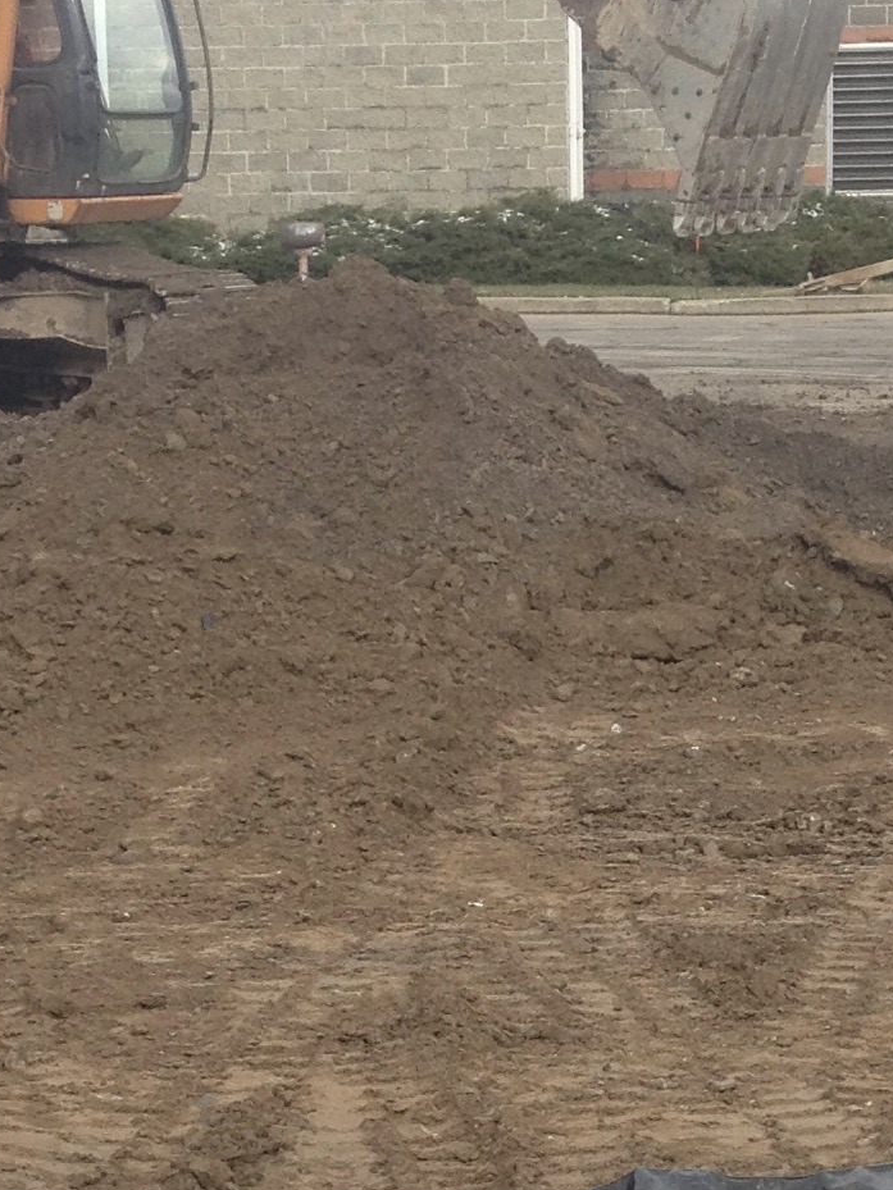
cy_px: 1184
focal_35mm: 123
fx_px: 4230
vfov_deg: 15.7
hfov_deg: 12.0
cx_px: 528
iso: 50
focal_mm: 4.28
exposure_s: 1/283
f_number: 2.4
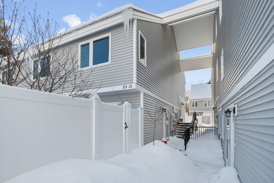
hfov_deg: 92.4
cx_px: 137
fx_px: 131
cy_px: 92
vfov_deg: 69.6
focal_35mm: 17
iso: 640
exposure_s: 1/2500
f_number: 5
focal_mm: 11.5
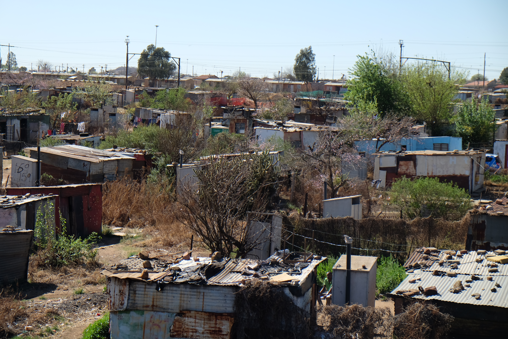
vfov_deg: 16.5
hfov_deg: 24.5
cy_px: 170
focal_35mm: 83
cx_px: 254
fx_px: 1171
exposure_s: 1/350
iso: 200
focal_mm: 55
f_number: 6.4
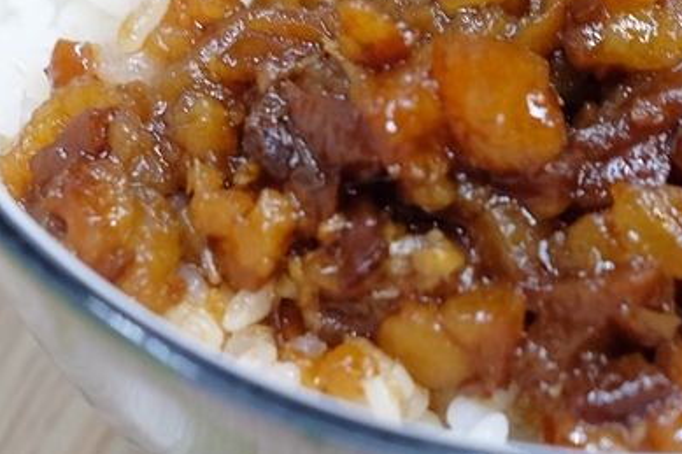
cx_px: 591
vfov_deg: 16.5
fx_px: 1534
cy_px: 9
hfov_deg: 24.5
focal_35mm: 81
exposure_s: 1/42
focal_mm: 23
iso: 1600
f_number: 3.6
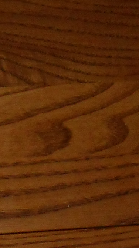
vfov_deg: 11.2
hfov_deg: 6.4
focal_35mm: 186
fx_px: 1220
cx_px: -95
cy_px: 352
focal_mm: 5.7
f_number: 2.8
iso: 200
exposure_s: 1/60
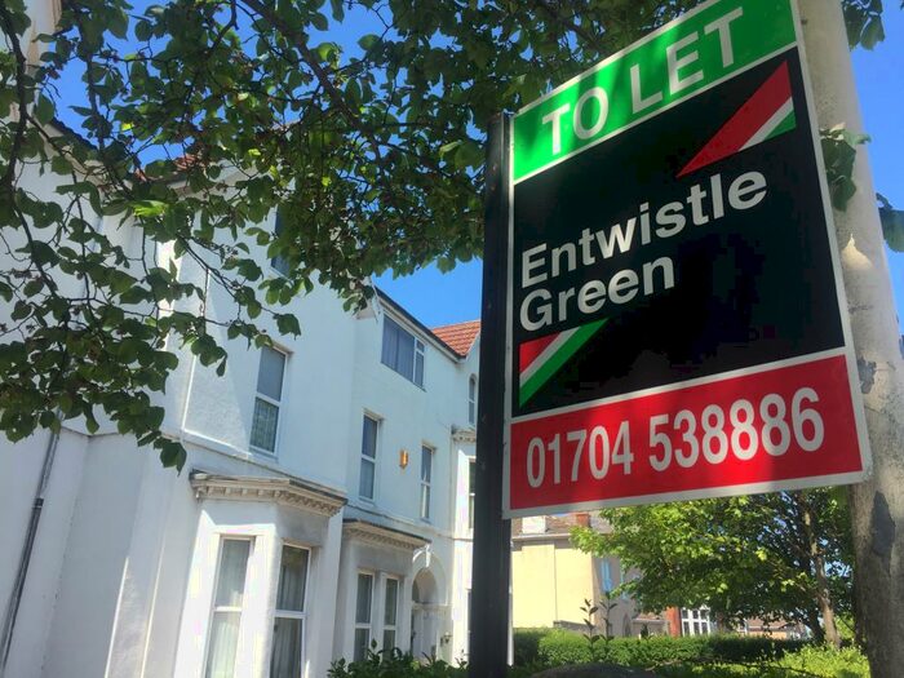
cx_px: 452
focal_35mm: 29
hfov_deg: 61.7
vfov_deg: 48.2
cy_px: 339
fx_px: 757
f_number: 2.2
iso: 32
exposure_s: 1/879
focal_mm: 4.15
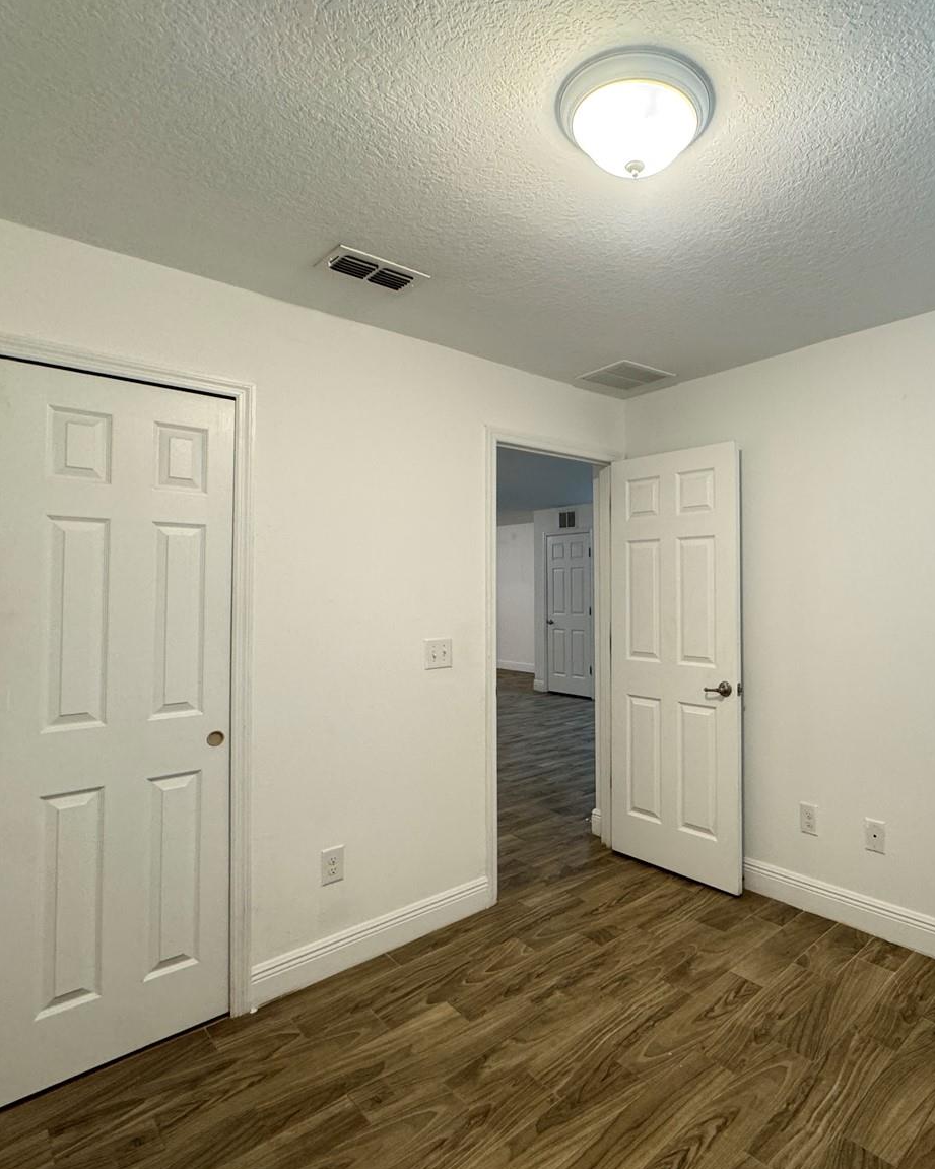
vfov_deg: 83.3
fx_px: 657
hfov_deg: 69.1
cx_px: 615
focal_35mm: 19
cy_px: 573
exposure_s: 1/60
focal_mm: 2.22
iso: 250
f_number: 2.2
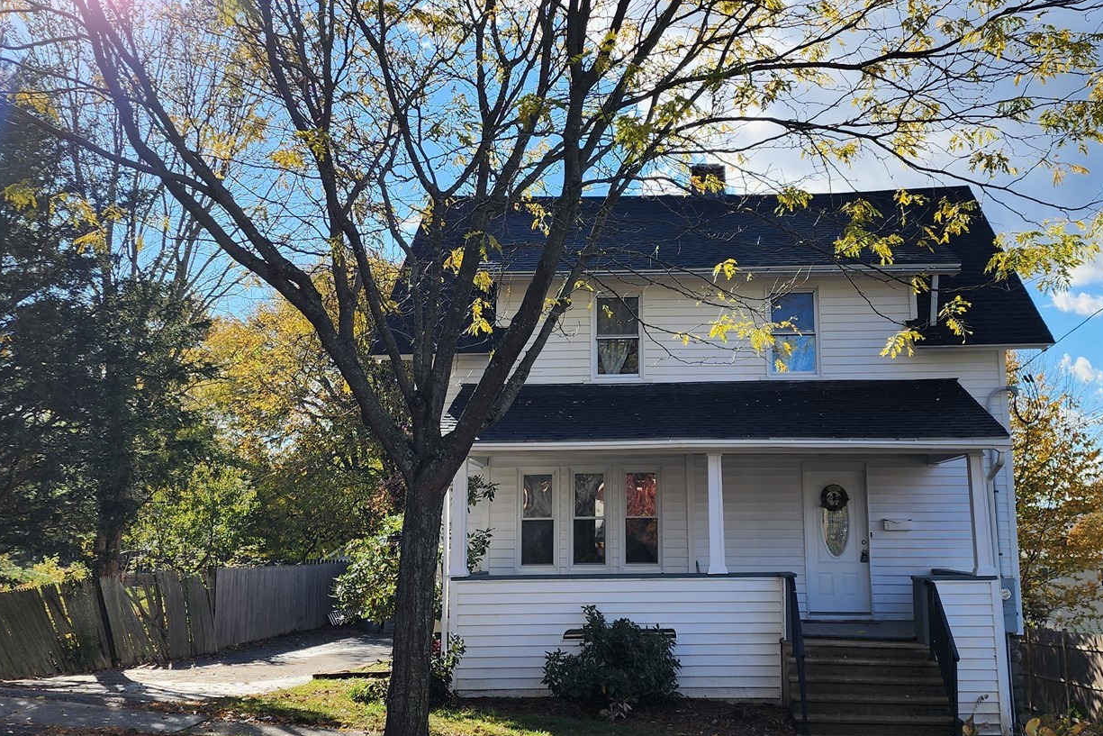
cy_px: 355
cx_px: 624
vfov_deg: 33.4
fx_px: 1226
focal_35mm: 40
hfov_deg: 48.3
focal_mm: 6.4
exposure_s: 1/866
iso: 12
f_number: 1.8
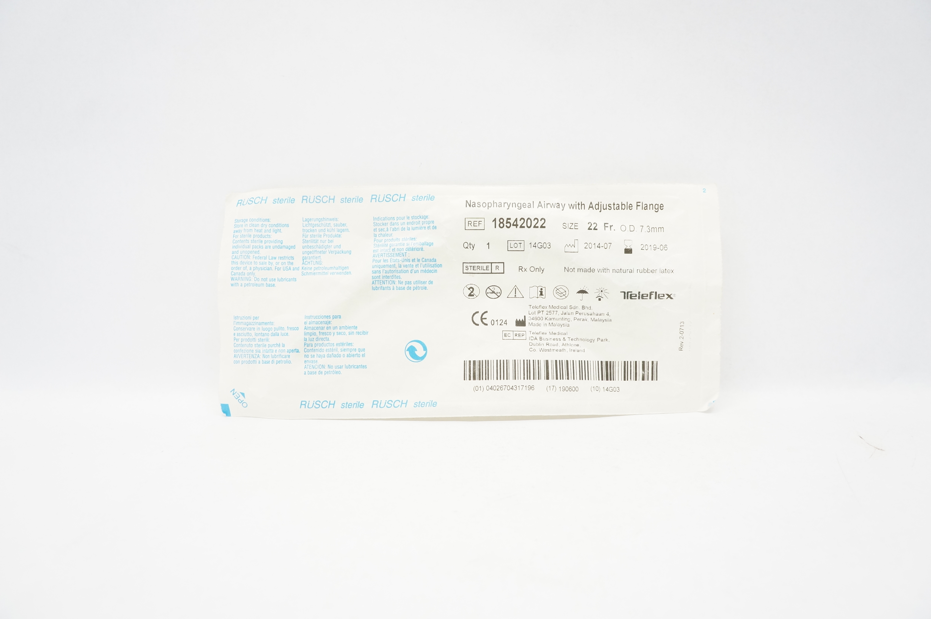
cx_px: 466
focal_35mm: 27
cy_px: 310
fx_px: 697
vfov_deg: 47.8
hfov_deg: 67.4
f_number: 6.3
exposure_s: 1/50
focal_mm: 18
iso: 800
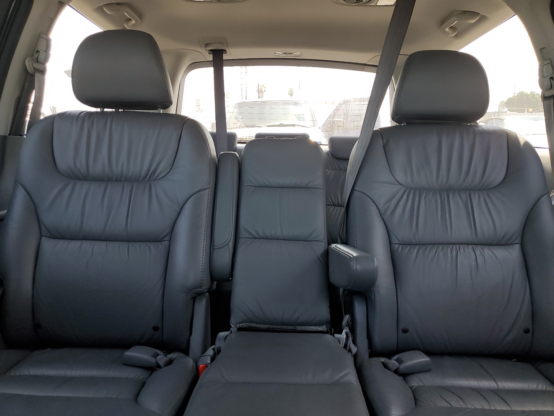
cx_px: 277
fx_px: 416
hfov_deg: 67.3
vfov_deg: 53.1
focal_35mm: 26
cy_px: 208
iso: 67
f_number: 1.5
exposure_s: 1/120
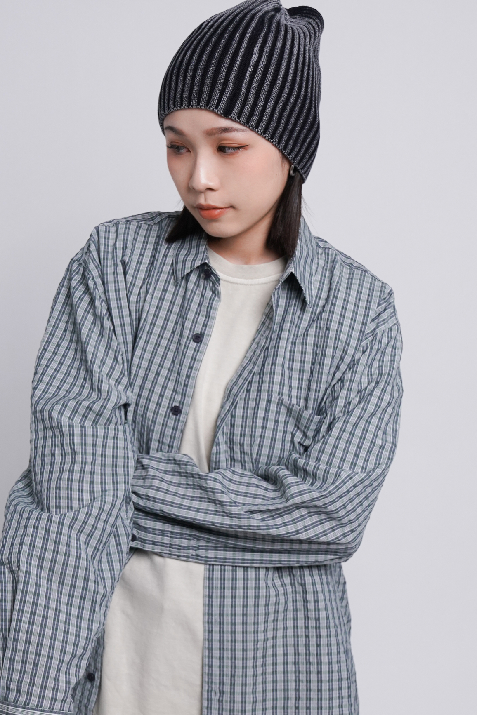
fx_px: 1431
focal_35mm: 72
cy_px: 418
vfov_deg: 28.0
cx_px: 198
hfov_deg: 18.9
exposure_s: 1/250
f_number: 5
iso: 500
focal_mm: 35
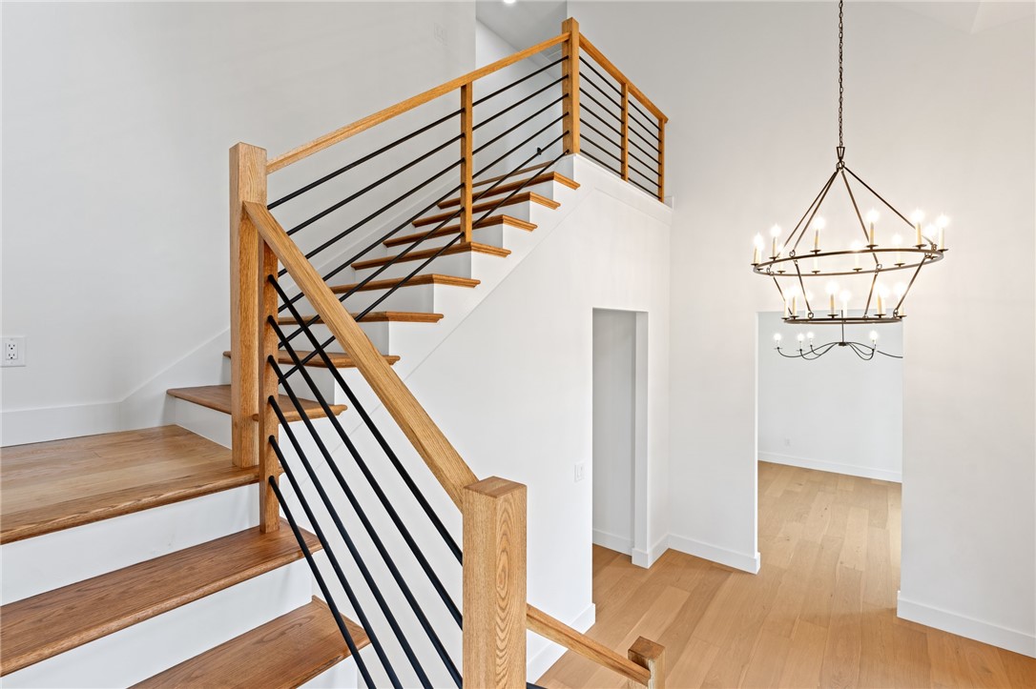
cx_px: 518
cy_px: 344
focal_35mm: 16
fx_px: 460
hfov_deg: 96.8
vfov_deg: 73.7
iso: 250
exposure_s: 1/6
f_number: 9
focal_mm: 16
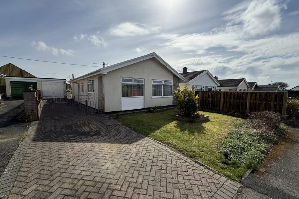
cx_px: 151
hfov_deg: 100.4
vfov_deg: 77.3
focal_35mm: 15
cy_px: 100
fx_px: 125
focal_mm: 2.22
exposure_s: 1/6173
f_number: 2.2
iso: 64
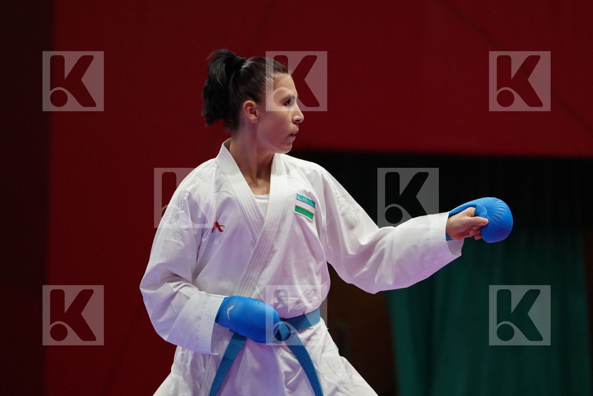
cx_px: 296
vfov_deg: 3.3
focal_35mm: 420
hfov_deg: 4.9
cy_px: 198
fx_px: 6918
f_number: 4
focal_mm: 280
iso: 3200
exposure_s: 1/1000
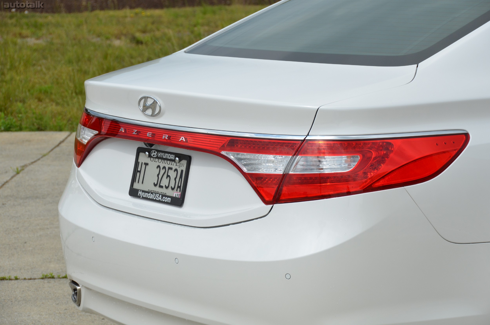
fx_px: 1671
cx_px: 245
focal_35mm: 123
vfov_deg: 11.1
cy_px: 162
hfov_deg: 16.7
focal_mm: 82
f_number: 7.1
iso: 400
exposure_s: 1/2000
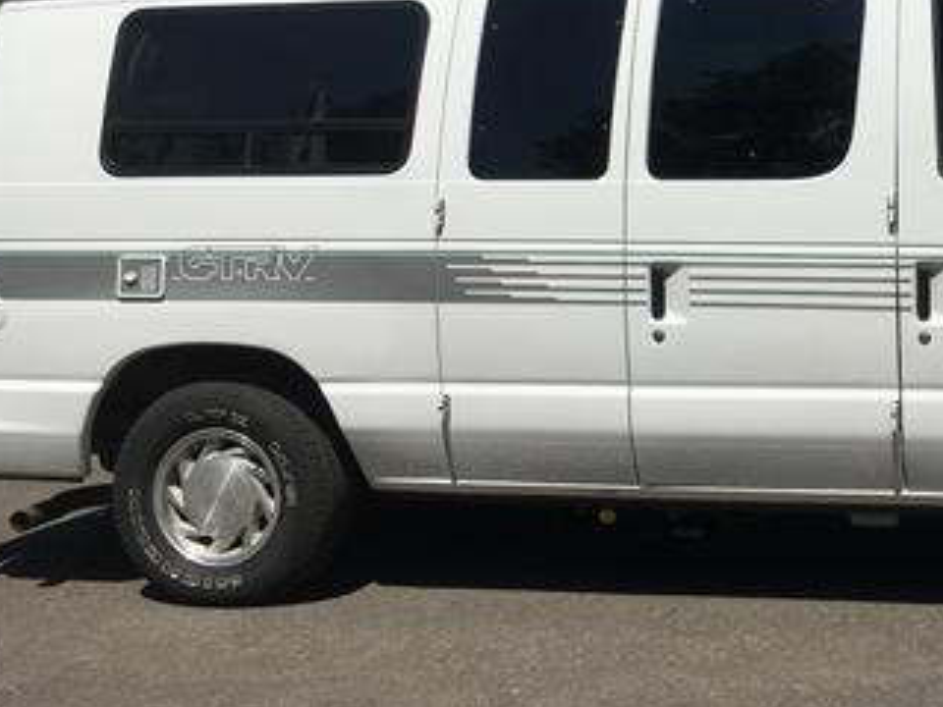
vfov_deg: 24.9
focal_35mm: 58
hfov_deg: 32.0
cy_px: 156
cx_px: 804
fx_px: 1580
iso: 25
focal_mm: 4.15
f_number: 2.2
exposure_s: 1/3205
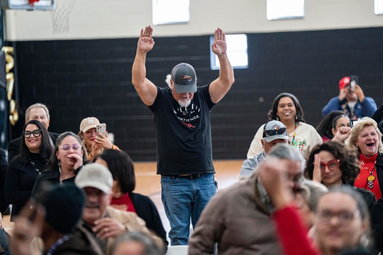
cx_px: 192
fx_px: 1777
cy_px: 128
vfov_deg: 8.2
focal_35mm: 167
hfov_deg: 12.3
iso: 4000
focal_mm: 167
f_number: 2.8
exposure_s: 1/400
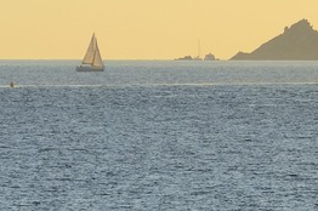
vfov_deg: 1.1
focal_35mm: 1220
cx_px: 876
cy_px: 195
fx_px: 10763
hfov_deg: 1.7
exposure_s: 1/250
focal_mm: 200
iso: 200
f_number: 11
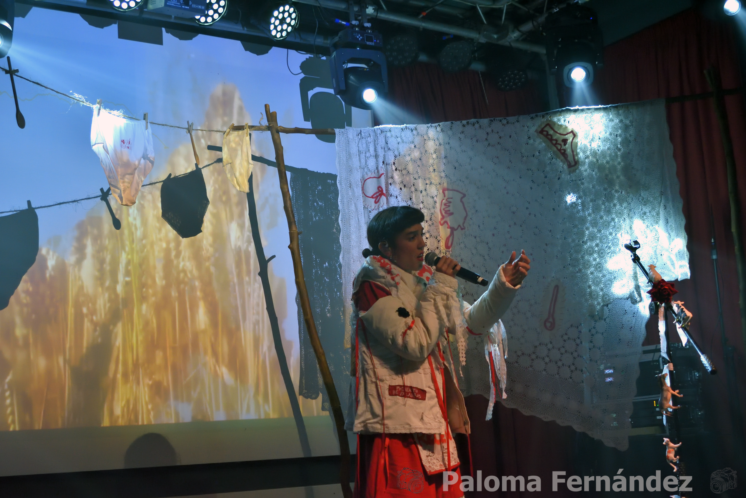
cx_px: 373
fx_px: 1088
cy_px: 249
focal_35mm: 52
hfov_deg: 37.9
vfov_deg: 25.8
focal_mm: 35
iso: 900
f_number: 4
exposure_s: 1/60
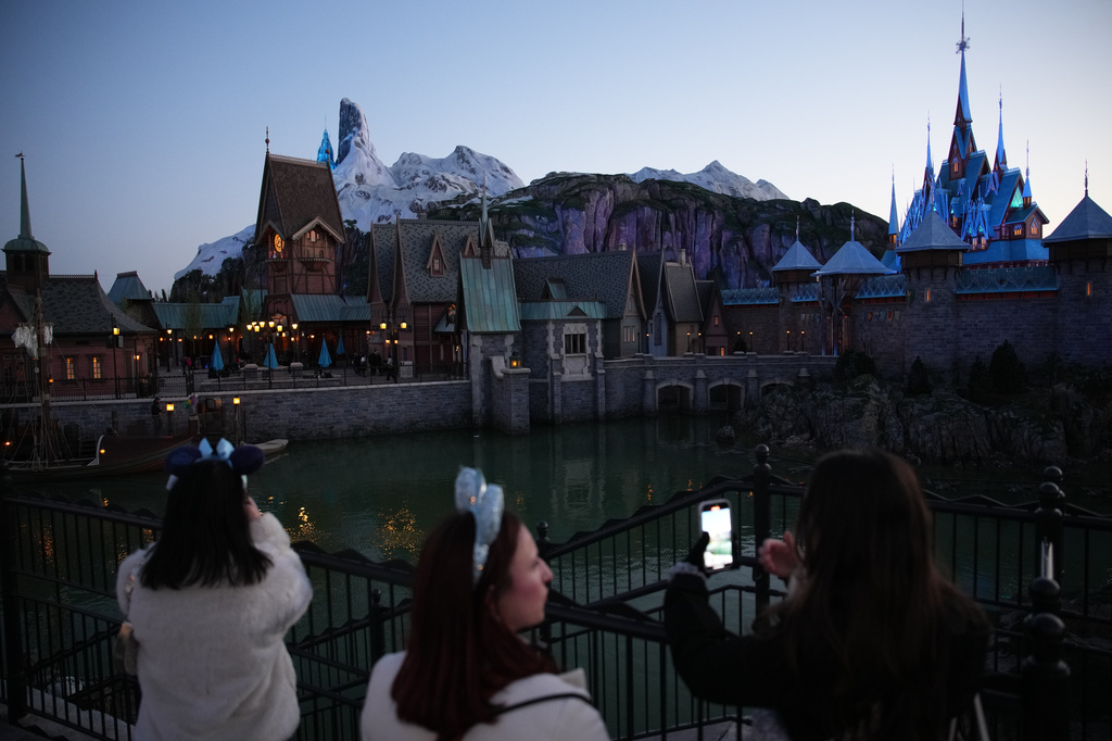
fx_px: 741
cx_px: 556
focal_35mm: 24
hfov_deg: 73.8
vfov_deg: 53.1
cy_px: 370
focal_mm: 24
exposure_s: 1/200
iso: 2500
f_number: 2.8
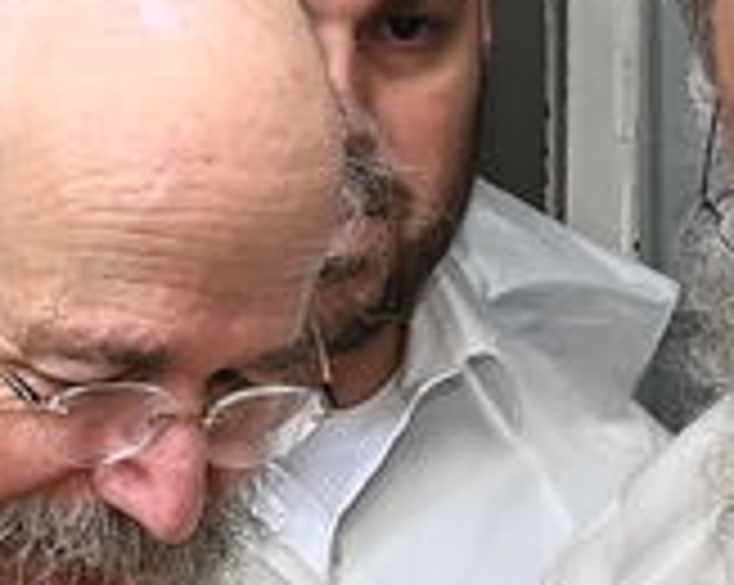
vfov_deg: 5.3
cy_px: 734
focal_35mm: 290
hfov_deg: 6.7
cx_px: 194
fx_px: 6292
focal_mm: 36
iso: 1600
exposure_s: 1/200
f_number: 6.3
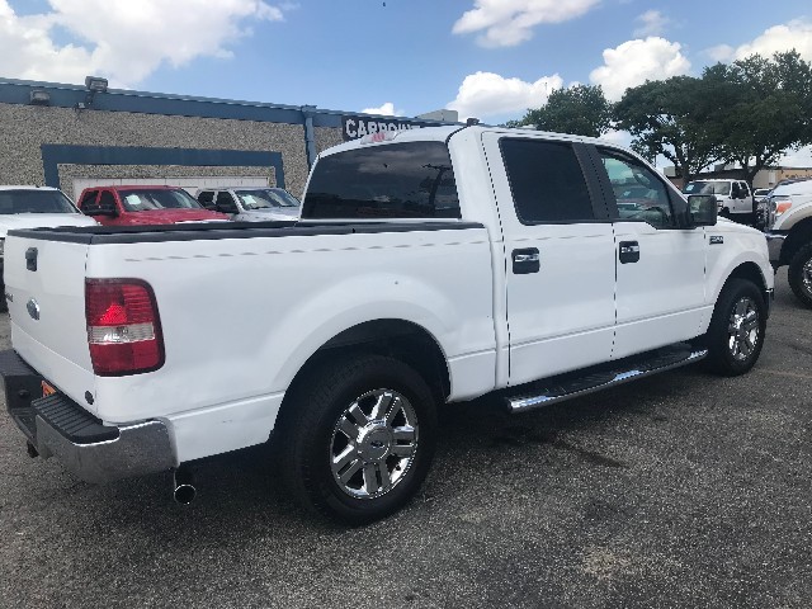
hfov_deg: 63.4
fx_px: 657
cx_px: 406
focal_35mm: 28
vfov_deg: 49.7
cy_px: 304
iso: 20
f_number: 1.8
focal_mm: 3.99
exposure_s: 1/1916
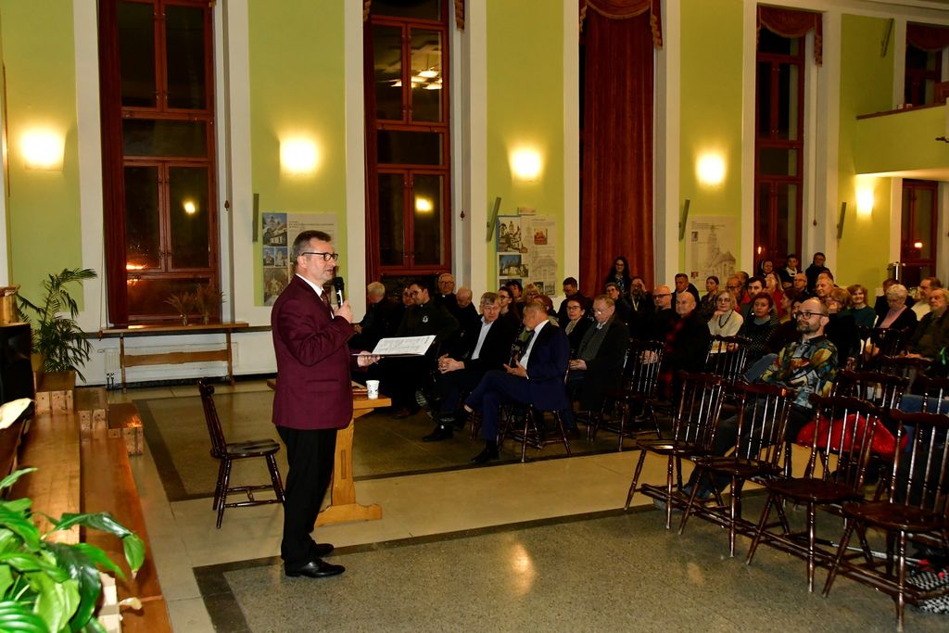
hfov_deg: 57.2
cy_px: 316
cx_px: 474
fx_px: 870
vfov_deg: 40.0
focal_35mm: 33
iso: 2500
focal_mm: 22
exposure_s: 1/60
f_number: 6.3
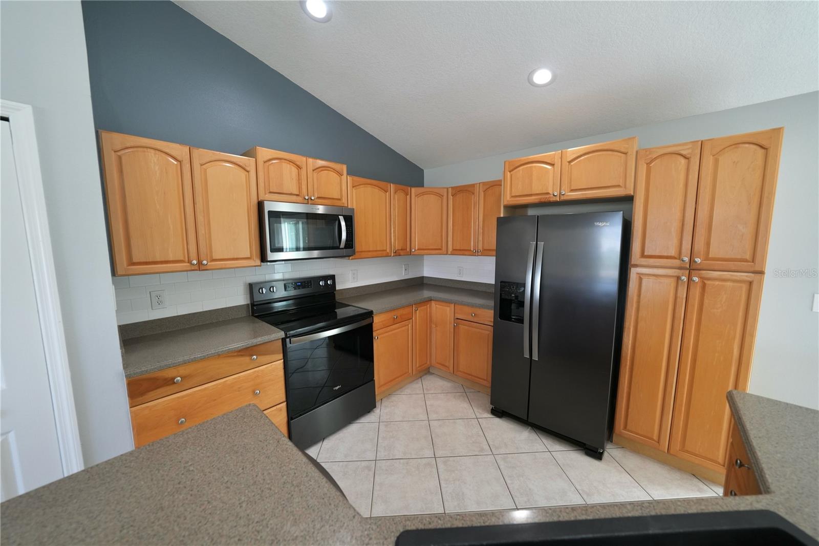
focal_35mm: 12
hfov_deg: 112.6
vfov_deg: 90.0
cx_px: 410
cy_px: 273
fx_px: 273
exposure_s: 1/160
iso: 1000
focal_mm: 12
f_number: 4
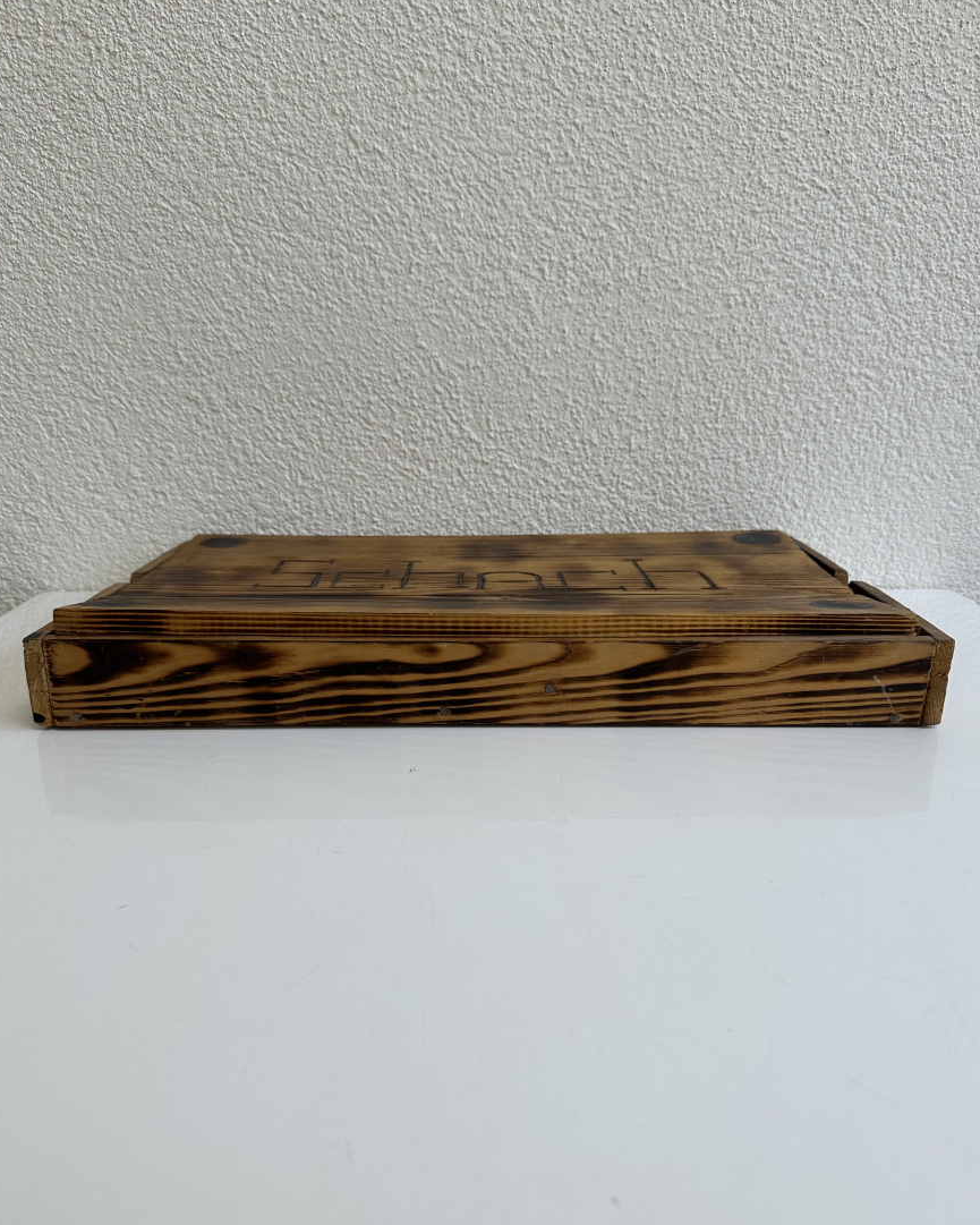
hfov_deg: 54.9
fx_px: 943
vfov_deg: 65.9
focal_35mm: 26
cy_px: 665
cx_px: 494
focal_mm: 6.9
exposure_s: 1/112
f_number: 1.8
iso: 50
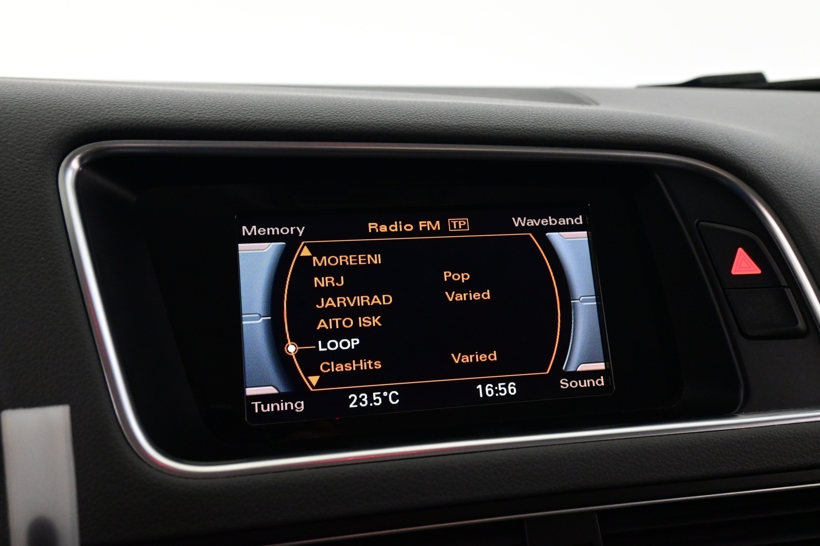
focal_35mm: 31
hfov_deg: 60.7
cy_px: 273
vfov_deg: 42.6
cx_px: 410
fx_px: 700
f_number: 6.3
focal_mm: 20.5
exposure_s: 1/30
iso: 3200
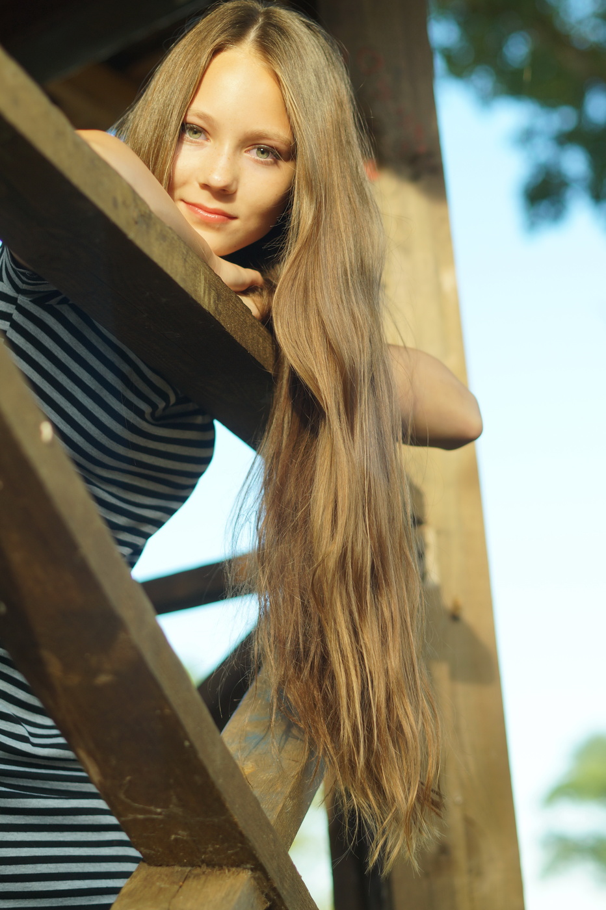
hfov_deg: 18.2
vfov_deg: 27.0
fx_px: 1895
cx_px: 303
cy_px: 455
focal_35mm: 75
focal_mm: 50
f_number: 2.2
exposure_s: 1/320
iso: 100
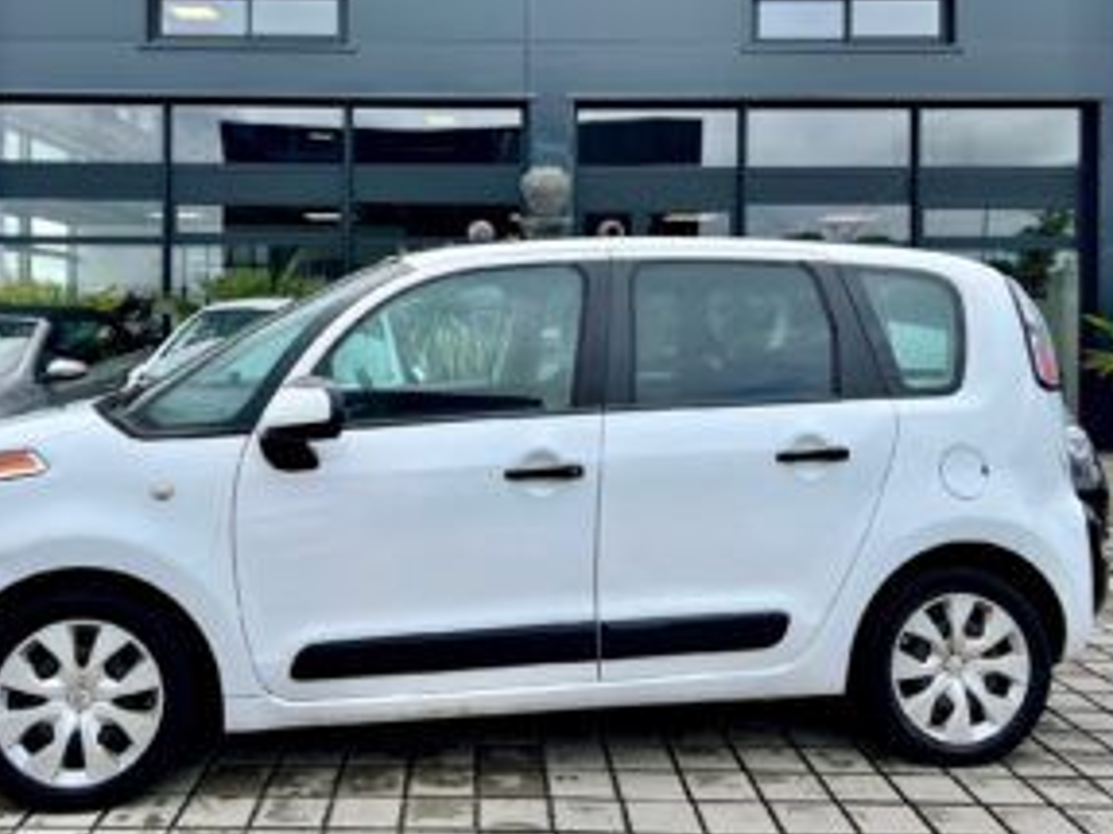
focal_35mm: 34
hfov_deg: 53.7
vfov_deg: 41.4
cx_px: 467
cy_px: 297
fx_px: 1093
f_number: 1.5
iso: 50
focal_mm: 5.7
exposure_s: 1/2123
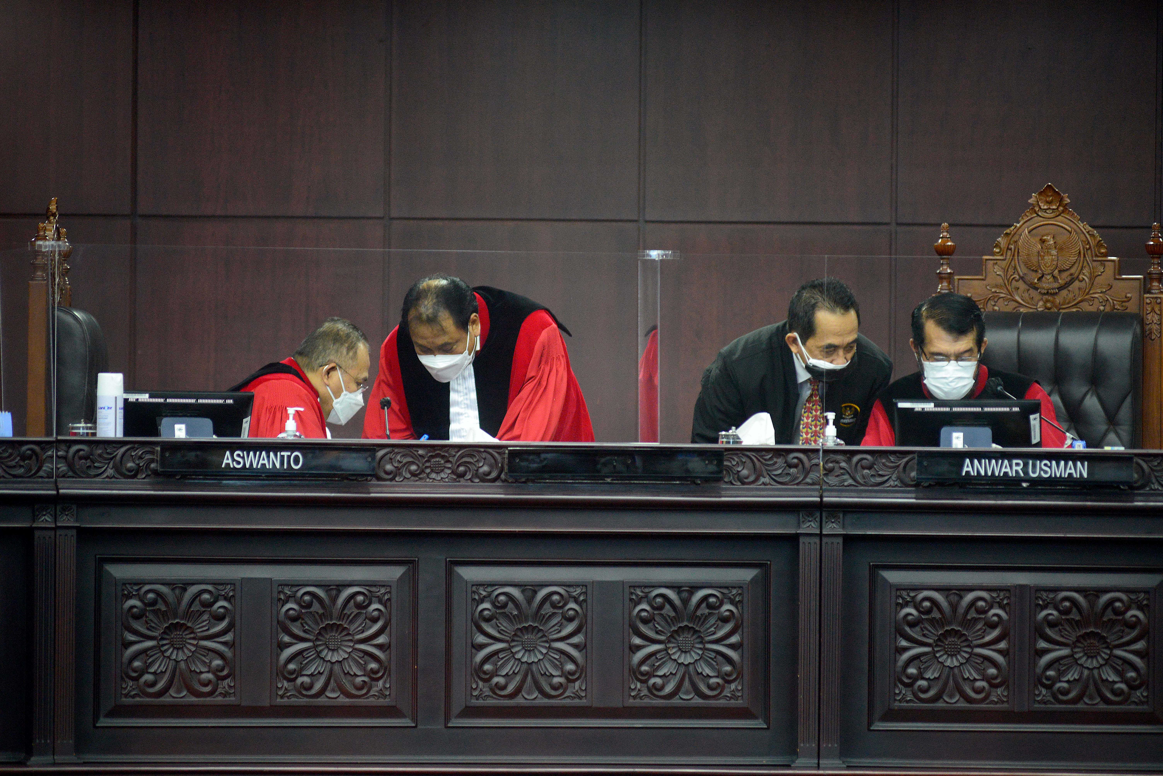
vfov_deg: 6.9
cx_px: 582
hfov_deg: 10.3
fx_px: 6463
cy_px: 388
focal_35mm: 200
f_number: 2.8
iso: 3200
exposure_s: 1/125
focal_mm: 200
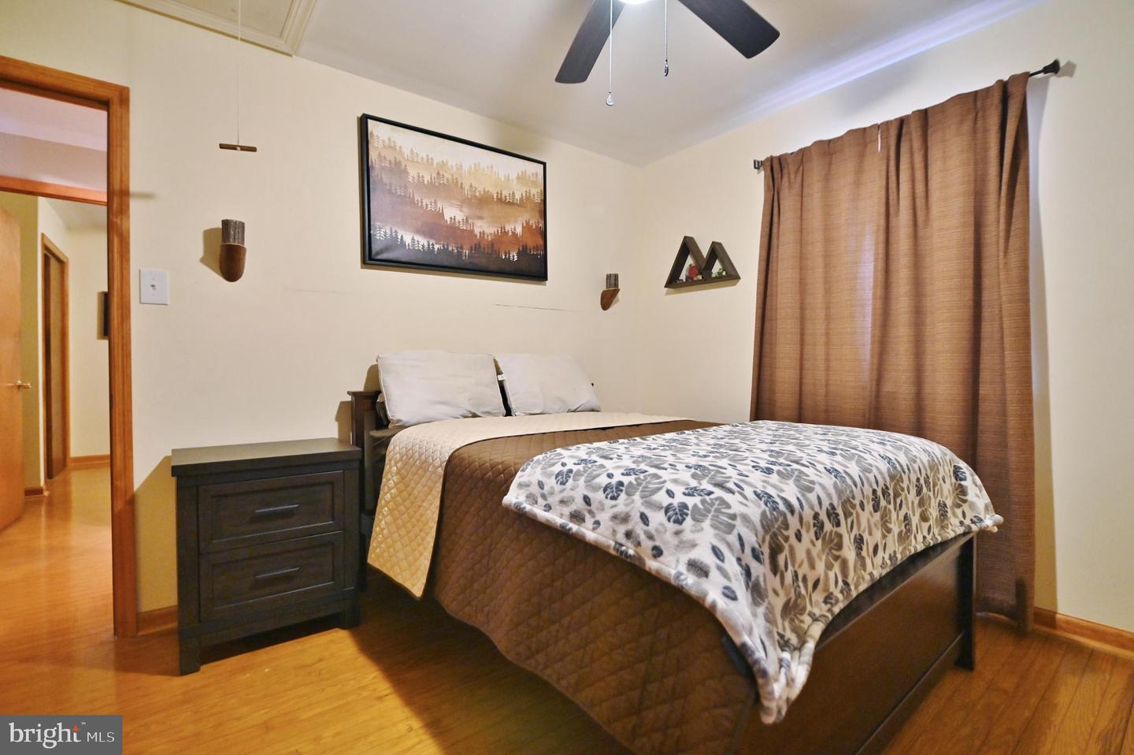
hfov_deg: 96.8
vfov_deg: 73.7
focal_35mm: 16
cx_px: 567
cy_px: 378
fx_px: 504
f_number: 2.8
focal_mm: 16
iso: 3200
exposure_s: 1/100
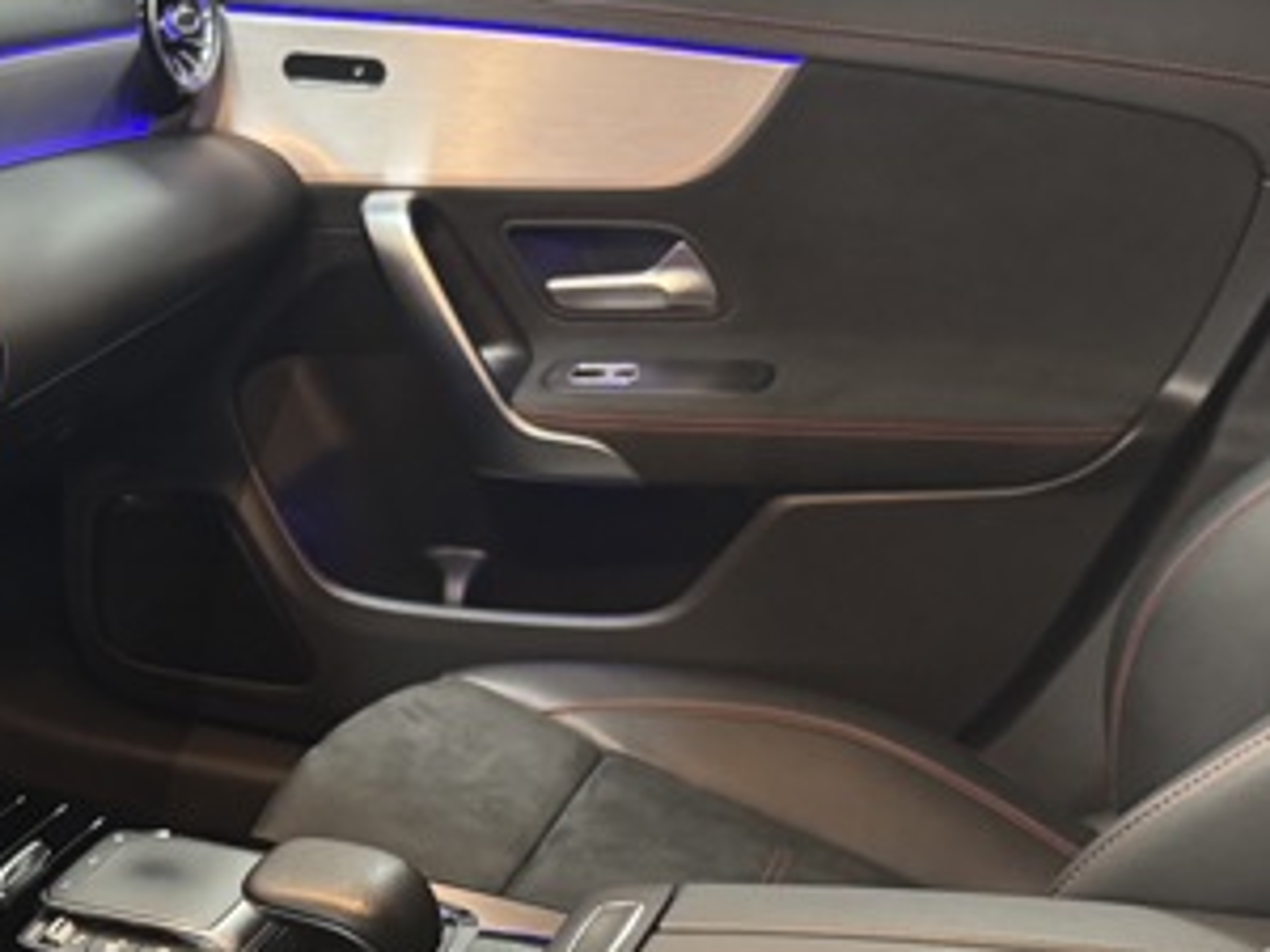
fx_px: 2348
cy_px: 918
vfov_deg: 22.2
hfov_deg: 28.6
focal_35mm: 64
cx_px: 30
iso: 640
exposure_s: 1/33
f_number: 1.78
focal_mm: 6.76
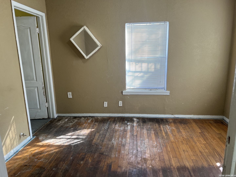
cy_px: 88
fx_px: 177
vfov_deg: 53.1
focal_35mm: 26
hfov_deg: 67.3
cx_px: 118
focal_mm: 5.7
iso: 80
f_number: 1.5
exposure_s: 1/120
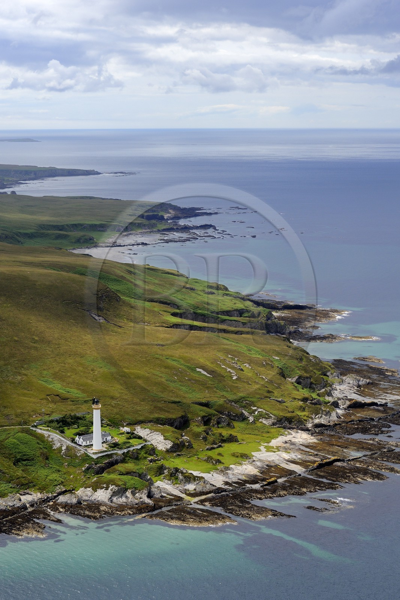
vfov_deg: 28.8
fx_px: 1167
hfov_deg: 19.4
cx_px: 200
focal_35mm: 70
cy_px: 300
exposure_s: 1/800
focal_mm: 70
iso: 400
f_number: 8
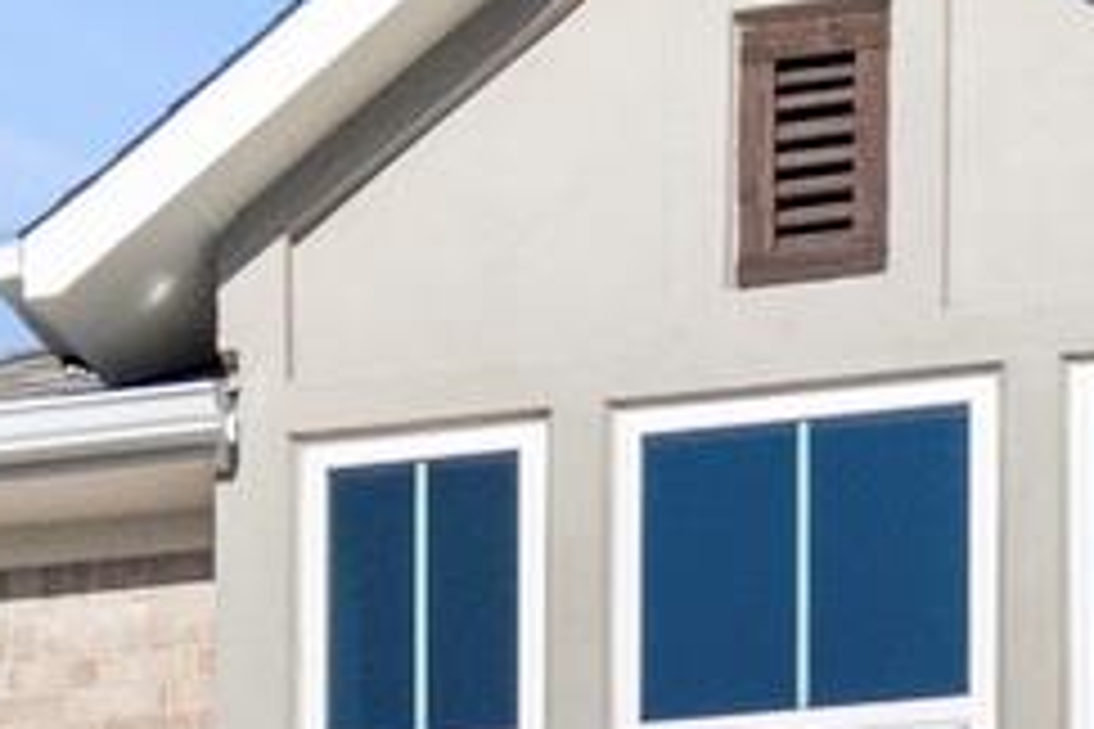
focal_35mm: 140
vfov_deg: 9.3
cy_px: 1382
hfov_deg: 14.6
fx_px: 4254
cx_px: 209
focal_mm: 14
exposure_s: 1/2500
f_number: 8
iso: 400
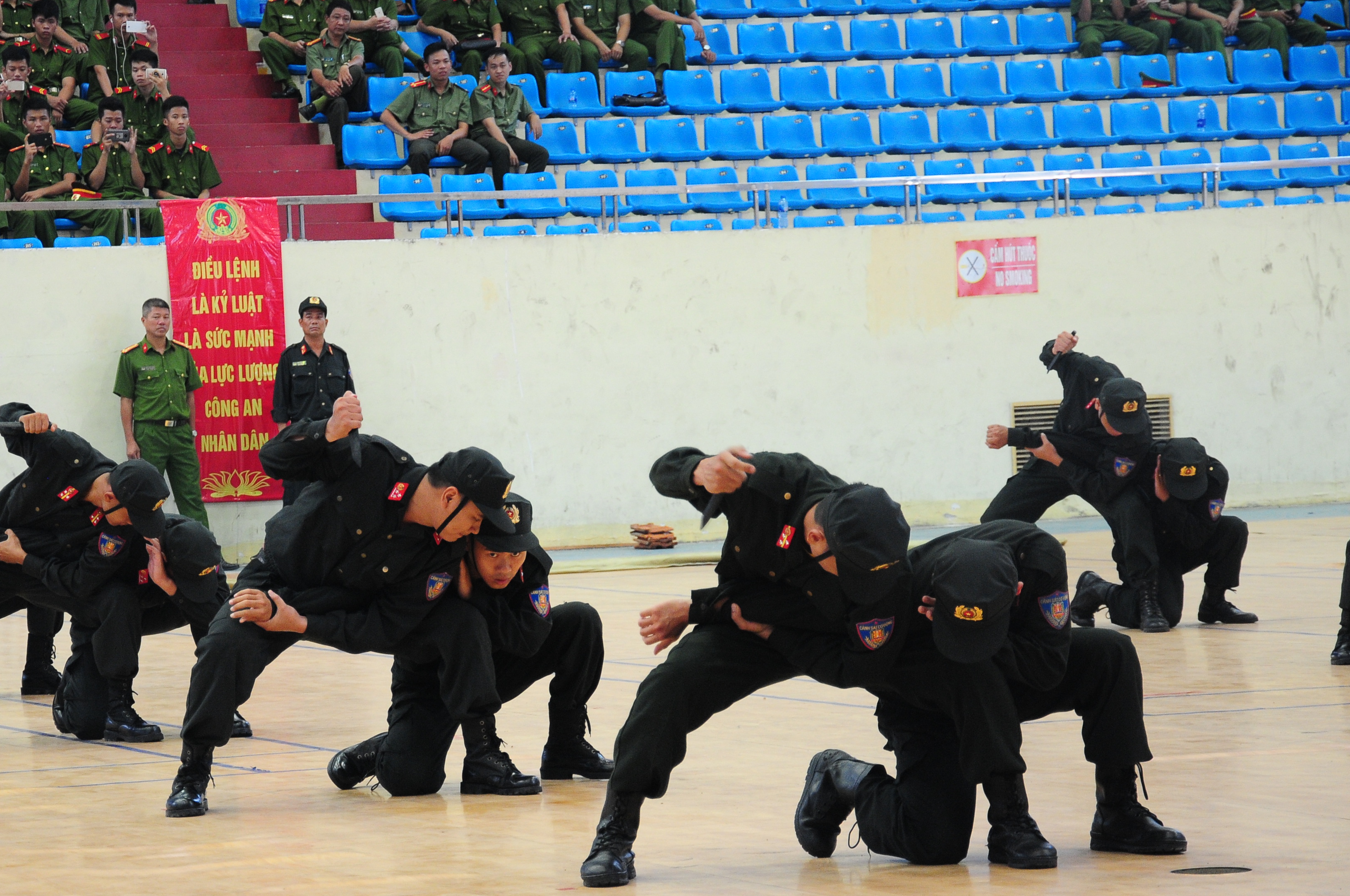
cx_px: 479
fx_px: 5169
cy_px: 583
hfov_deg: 14.9
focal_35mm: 138
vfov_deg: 9.9
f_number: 5.3
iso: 800
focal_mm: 70
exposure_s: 1/25
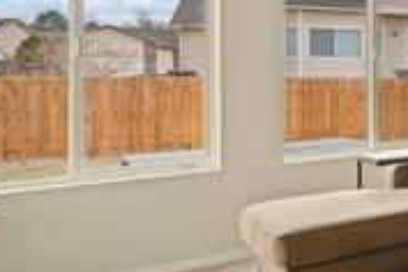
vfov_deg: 28.2
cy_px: 67
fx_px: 533
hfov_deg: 23.7
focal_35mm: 47
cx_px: 708
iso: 1600
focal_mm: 13
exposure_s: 1/30
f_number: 10
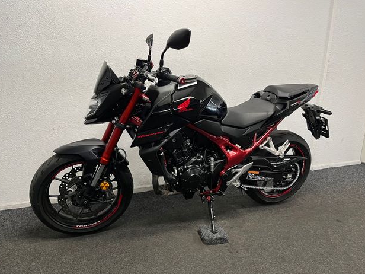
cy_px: 141
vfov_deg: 51.3
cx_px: 182
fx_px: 285
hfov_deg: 65.3
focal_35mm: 27
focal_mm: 5.1
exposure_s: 1/50
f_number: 1.6
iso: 100
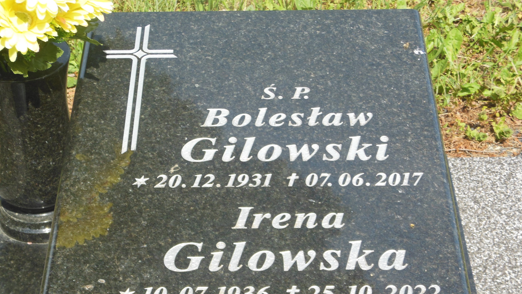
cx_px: 261
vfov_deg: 14.6
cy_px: 161
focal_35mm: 83
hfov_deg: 25.6
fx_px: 1149
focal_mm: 13.6
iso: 125
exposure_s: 1/400
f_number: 4.4
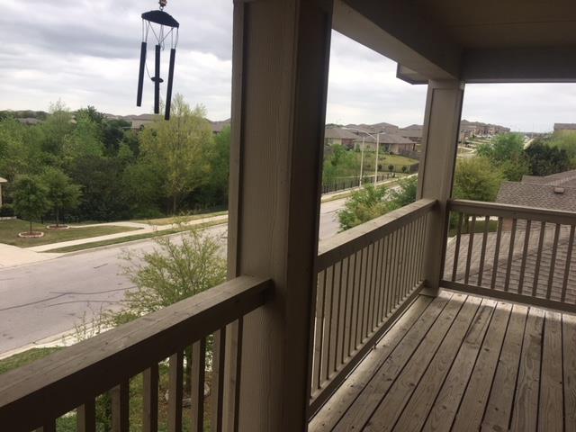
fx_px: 483
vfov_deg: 48.2
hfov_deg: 61.7
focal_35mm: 29
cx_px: 288
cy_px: 216
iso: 25
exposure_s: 1/725
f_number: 2.2
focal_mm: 4.15
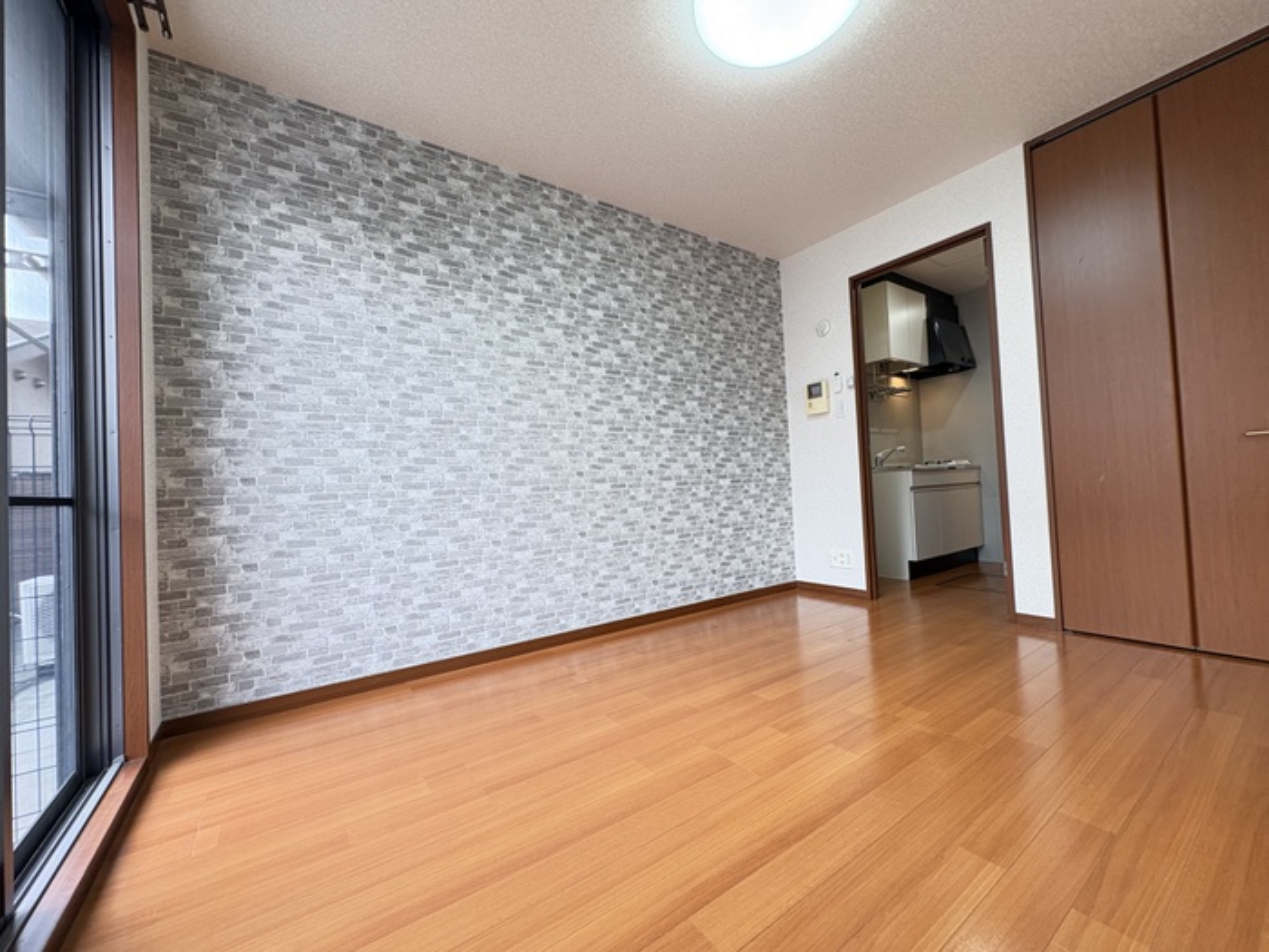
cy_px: 476
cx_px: 634
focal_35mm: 14
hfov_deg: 102.1
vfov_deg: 85.7
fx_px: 513
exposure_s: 1/62
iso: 250
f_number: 2.2
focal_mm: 2.22
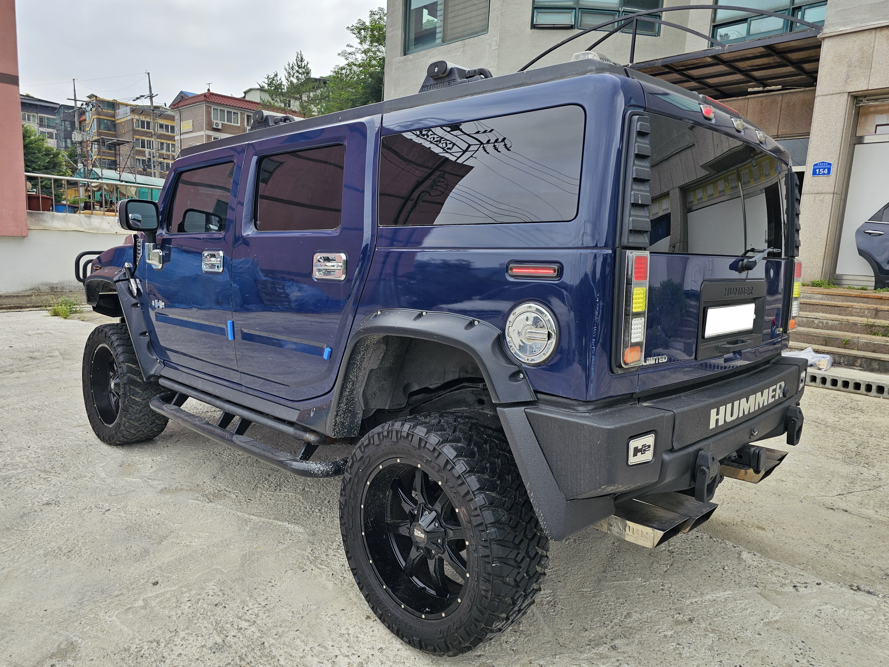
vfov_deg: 56.8
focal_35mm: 24
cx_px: 436
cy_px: 345
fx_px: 616
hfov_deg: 71.6
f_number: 1.7
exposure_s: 1/356
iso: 10
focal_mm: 6.3
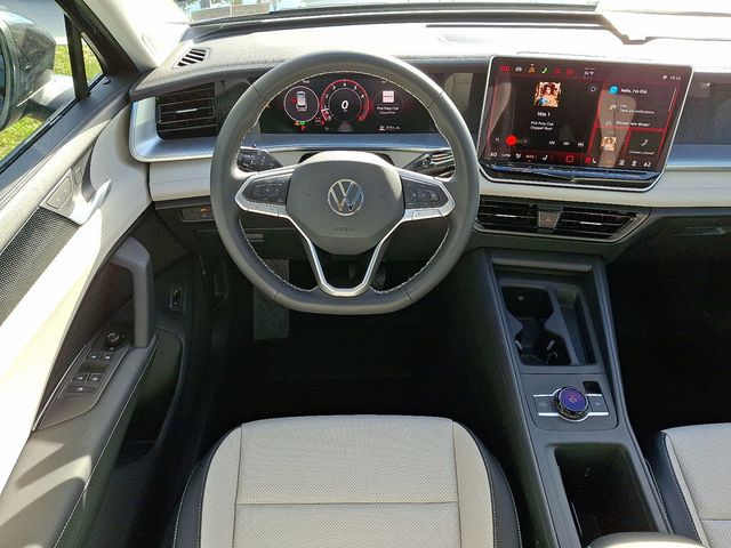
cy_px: 274
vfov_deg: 54.9
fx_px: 528
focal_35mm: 25
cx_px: 366
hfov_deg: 69.4
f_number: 1.8
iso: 25
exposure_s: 1/164
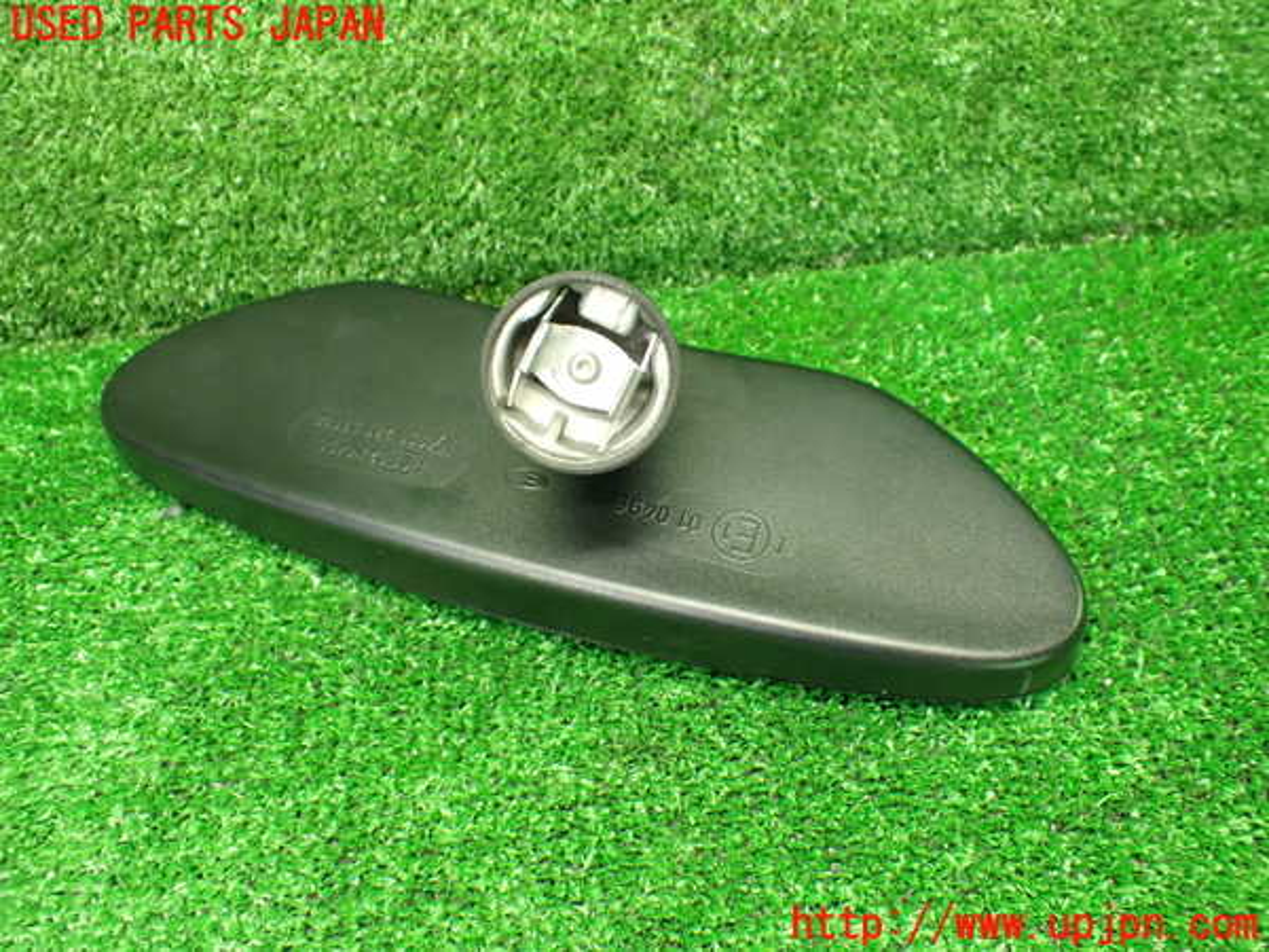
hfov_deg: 60.0
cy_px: 476
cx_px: 634
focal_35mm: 30
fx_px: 1100
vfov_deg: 46.8
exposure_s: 1/60
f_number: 2.3
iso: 800
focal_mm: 5.4
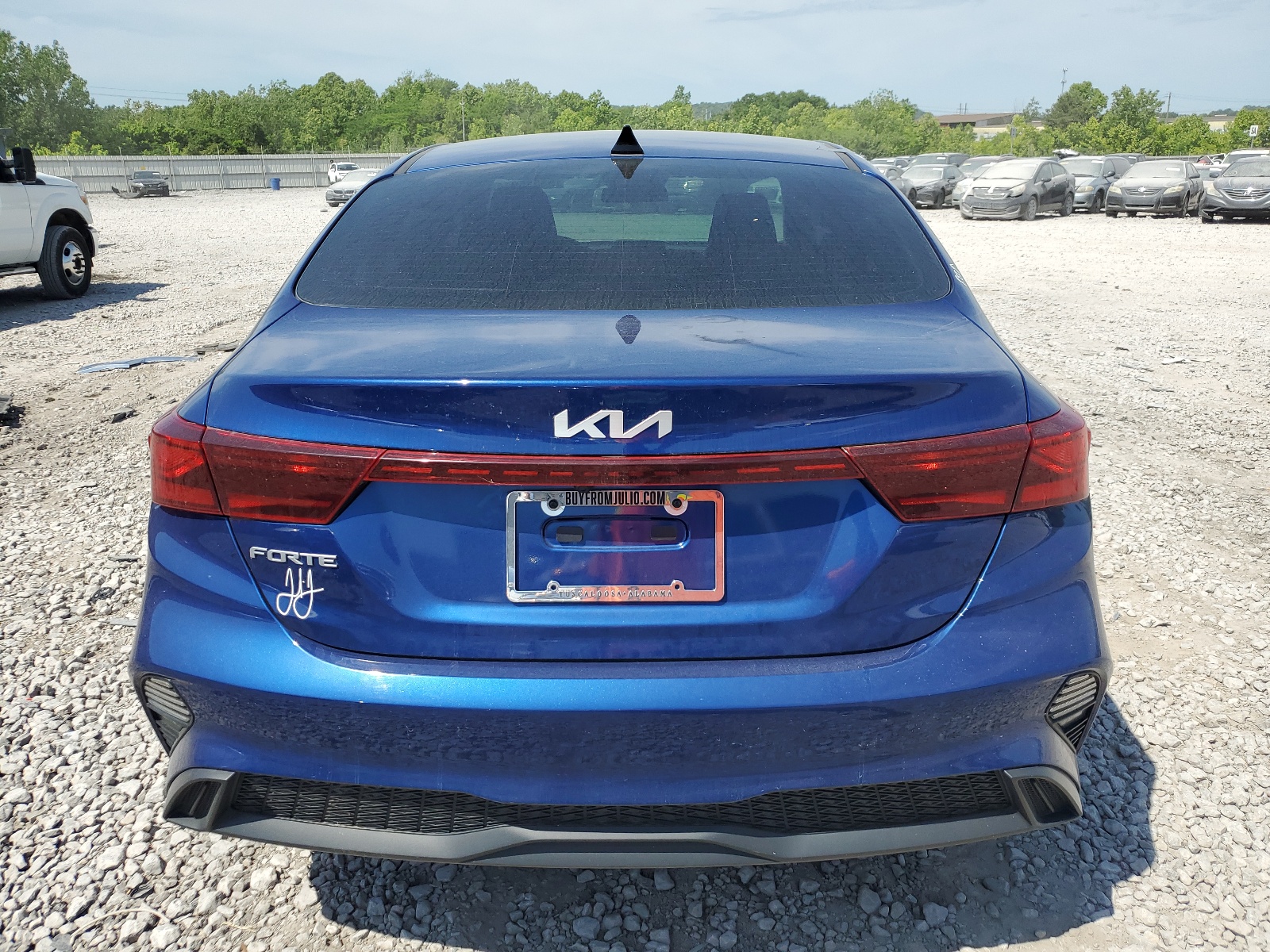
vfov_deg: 53.1
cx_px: 635
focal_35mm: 26
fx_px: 954
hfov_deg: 67.3
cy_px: 476
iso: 50
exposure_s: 1/2500
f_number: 1.5
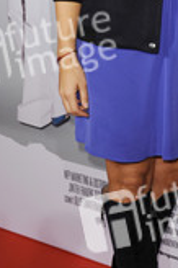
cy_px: -31
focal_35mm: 137
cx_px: 211
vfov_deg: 14.6
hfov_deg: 9.9
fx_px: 1018
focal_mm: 56
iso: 640
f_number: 5.6
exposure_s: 1/160
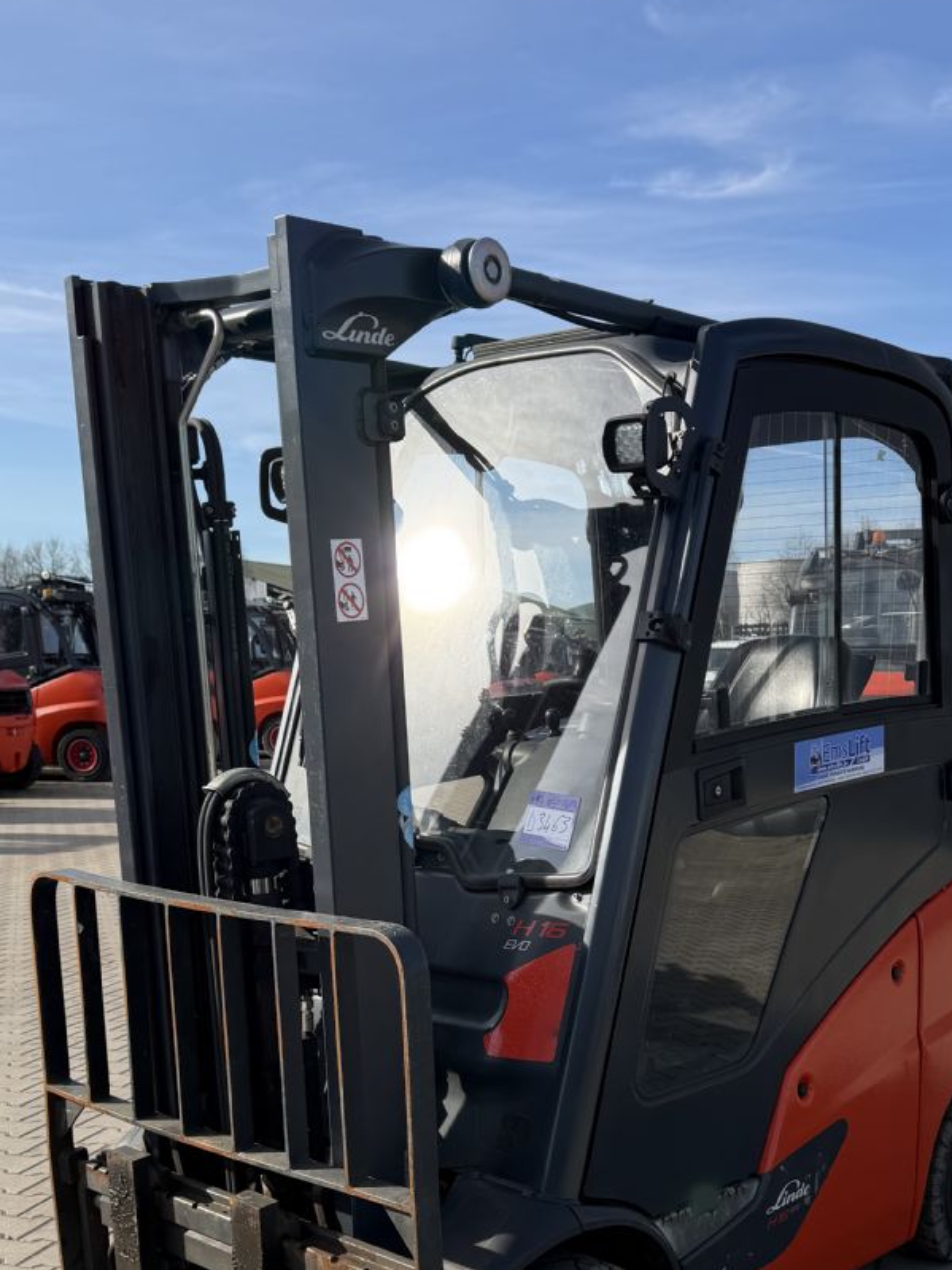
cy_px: 885
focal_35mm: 41
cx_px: 559
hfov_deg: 35.0
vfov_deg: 44.8
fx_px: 1504
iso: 80
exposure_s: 1/3021
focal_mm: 6.76
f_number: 1.78
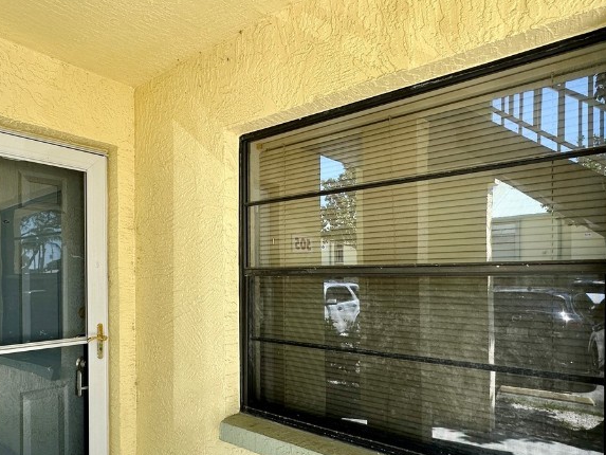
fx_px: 438
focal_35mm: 25
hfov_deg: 68.8
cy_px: 279
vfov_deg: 54.4
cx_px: 246
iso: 40
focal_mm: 2.22
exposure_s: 1/250
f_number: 2.2
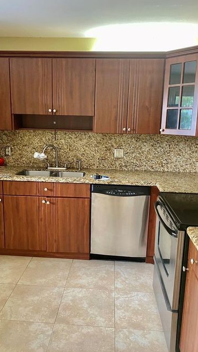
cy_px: 176
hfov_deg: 40.1
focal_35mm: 29
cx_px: 89
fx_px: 271
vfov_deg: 66.1
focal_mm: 4.25
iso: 320
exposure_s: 1/60
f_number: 1.8
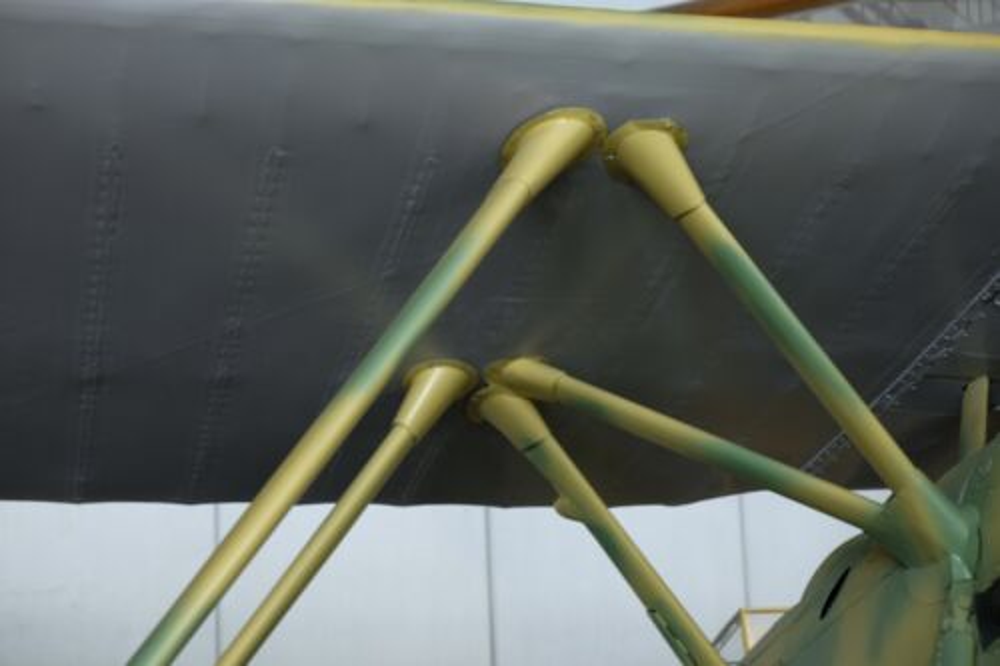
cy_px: 333
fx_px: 2027
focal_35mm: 73
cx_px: 500
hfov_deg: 27.7
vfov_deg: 18.7
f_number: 4
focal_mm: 48.4
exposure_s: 1/4
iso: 100
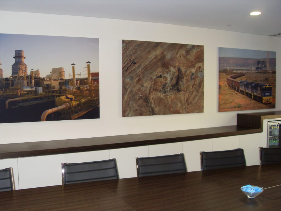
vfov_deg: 40.7
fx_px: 284
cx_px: 140
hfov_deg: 52.6
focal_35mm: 35
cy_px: 106
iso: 200
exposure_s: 1/45
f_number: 2.8
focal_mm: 6.3
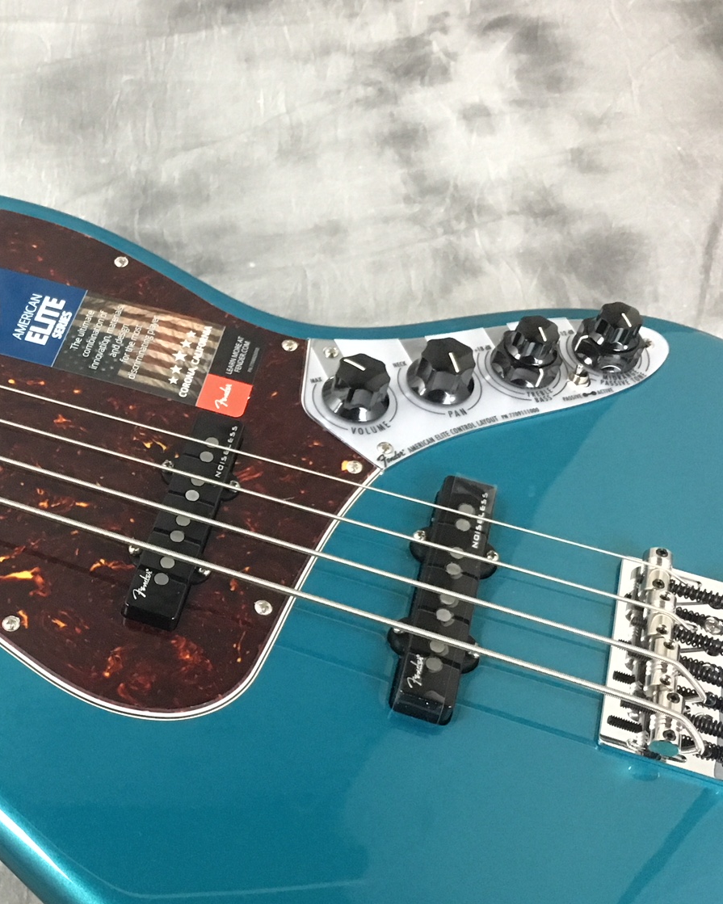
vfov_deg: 36.5
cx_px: 90
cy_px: 546
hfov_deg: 28.7
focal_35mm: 51
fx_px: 1364
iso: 250
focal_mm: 4.15
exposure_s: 1/15
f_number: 2.2
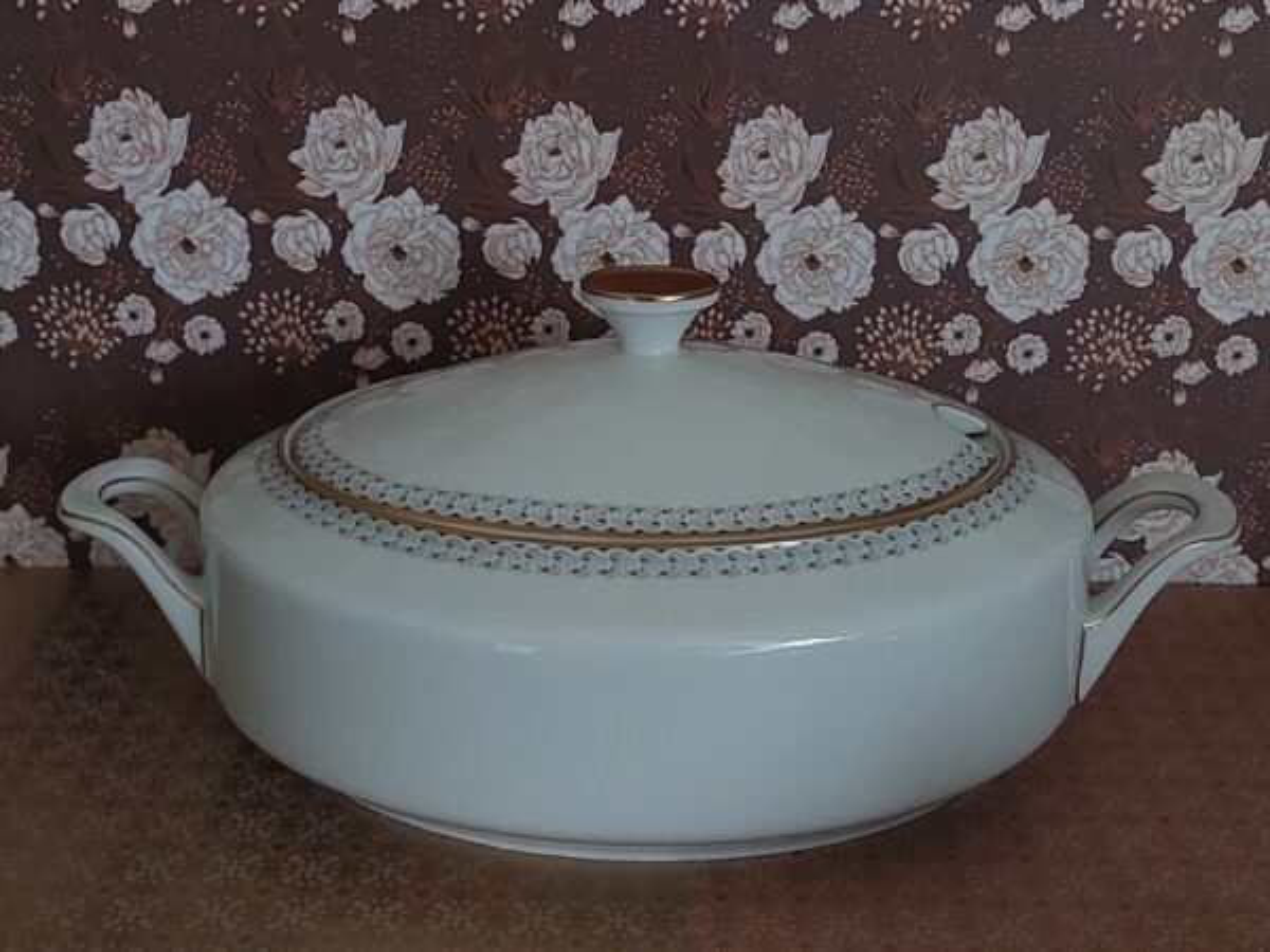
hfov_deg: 71.6
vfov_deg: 56.8
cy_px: 476
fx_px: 881
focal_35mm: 24
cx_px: 635
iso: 640
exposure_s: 1/25
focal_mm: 5.23
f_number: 1.8
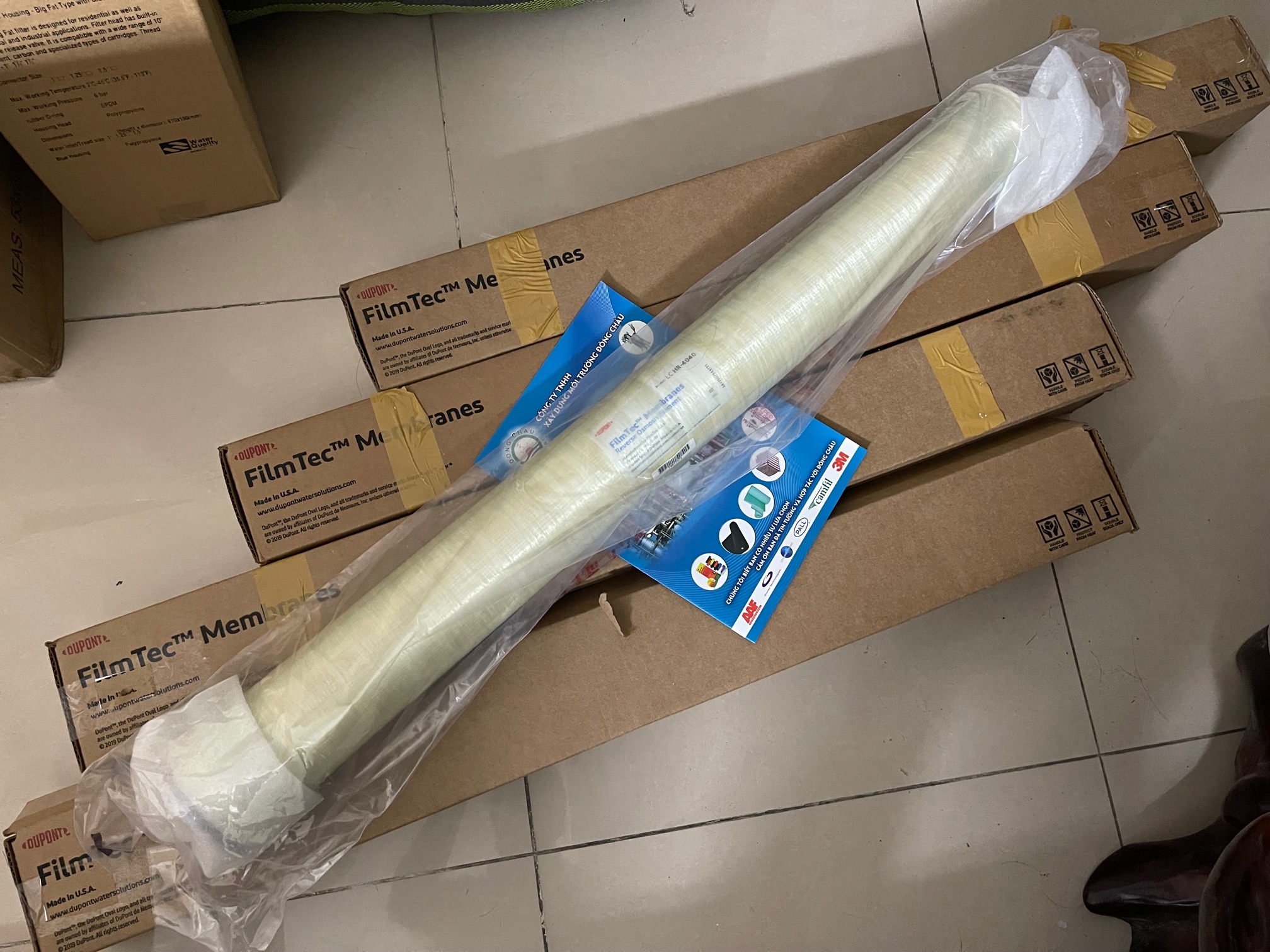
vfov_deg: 53.1
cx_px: 635
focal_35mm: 26
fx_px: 954
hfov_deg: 67.3
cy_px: 476
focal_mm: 5.1
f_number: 1.6
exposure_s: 1/33
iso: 500
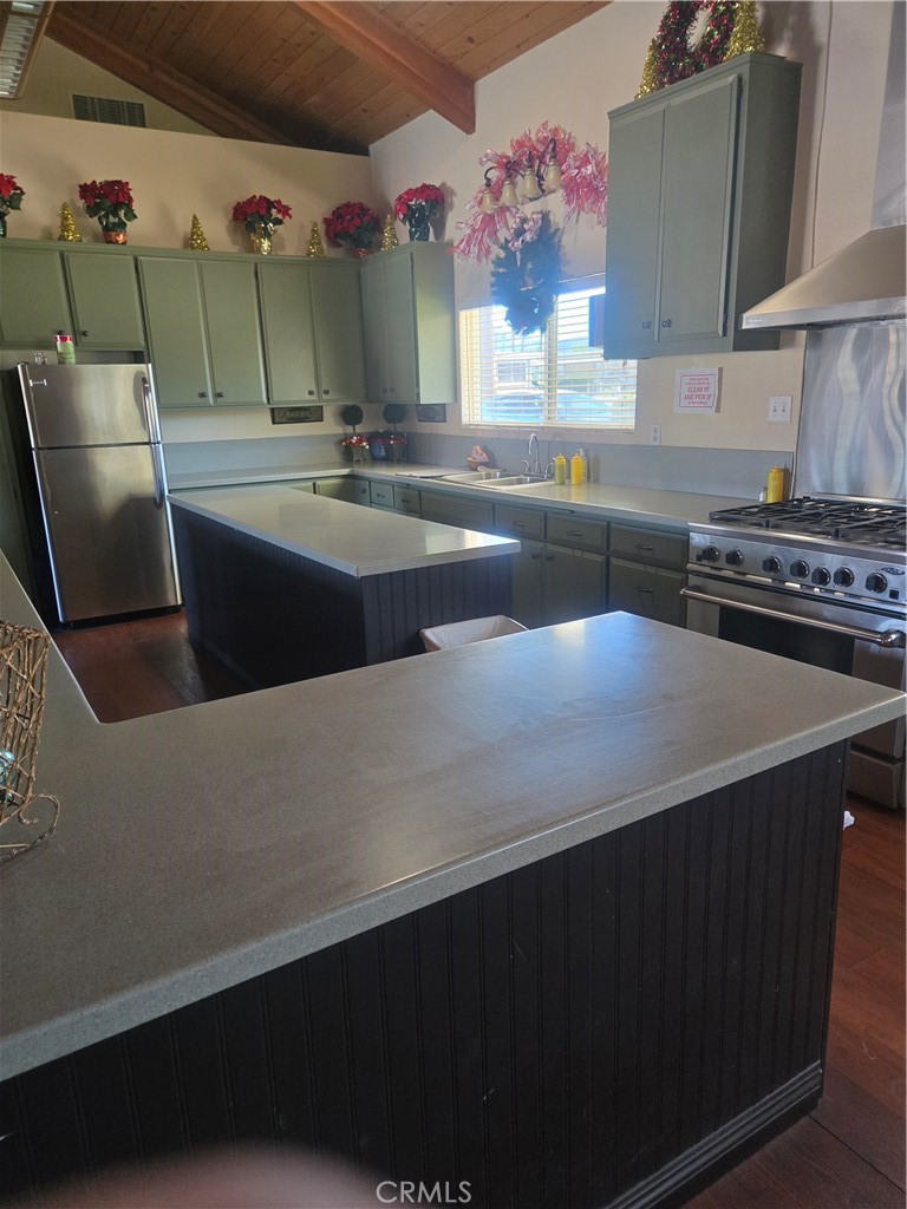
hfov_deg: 58.9
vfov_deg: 73.9
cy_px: 604
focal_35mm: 23
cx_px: 454
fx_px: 804
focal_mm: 5.4
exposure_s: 1/120
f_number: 1.8
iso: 400
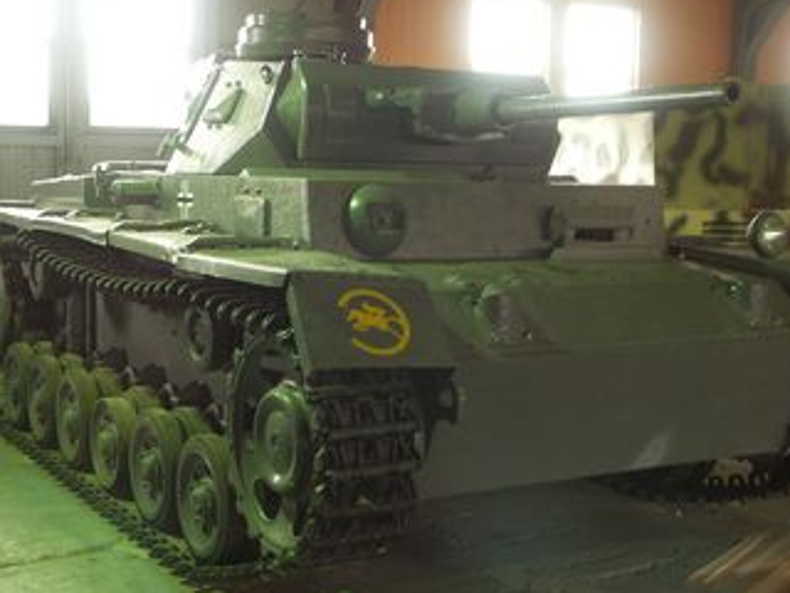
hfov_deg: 34.9
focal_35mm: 55
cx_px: 333
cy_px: 296
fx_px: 1255
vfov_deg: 26.6
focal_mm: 11.4
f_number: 3.2
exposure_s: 1/6
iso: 160
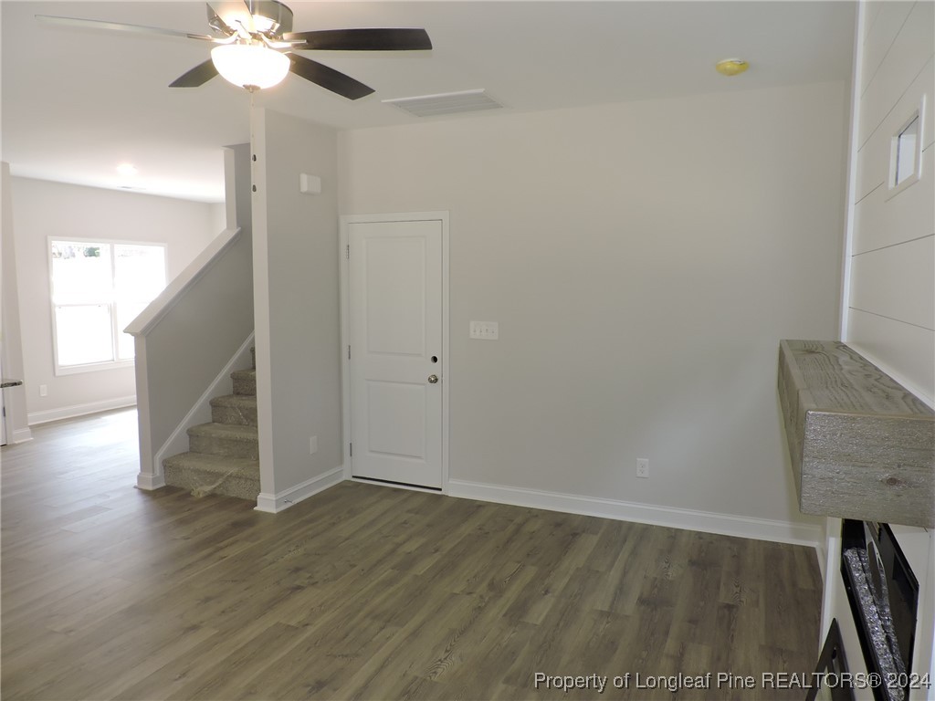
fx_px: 648
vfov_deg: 56.8
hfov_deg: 71.6
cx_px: 468
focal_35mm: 24
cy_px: 350
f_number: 3
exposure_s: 1/40
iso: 110
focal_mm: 4.3
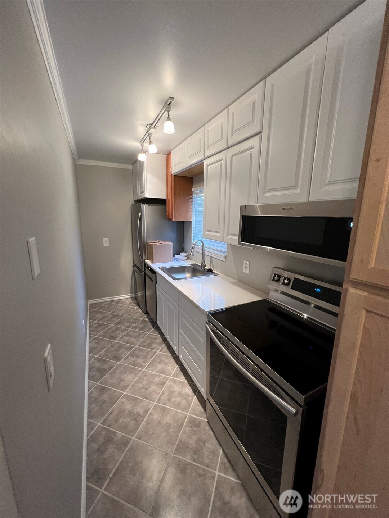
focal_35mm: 13
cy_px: 259
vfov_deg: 106.2
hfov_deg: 89.9
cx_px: 194
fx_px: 195
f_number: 1.8
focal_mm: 1.57
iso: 160
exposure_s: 1/60
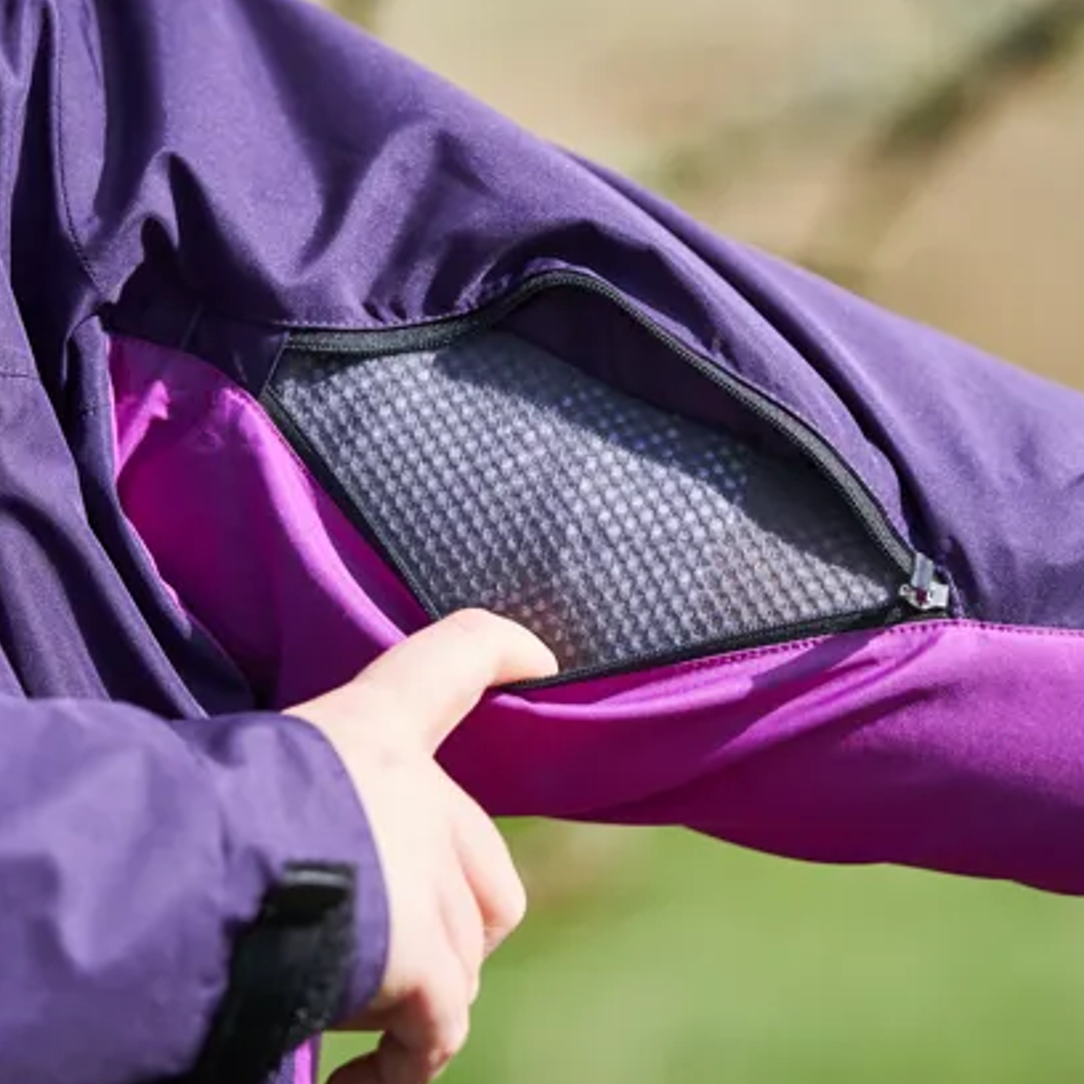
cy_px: 482
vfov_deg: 7.7
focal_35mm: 228
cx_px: 672
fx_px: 8078
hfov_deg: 7.7
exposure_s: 1/1600
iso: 250
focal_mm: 137
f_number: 2.8
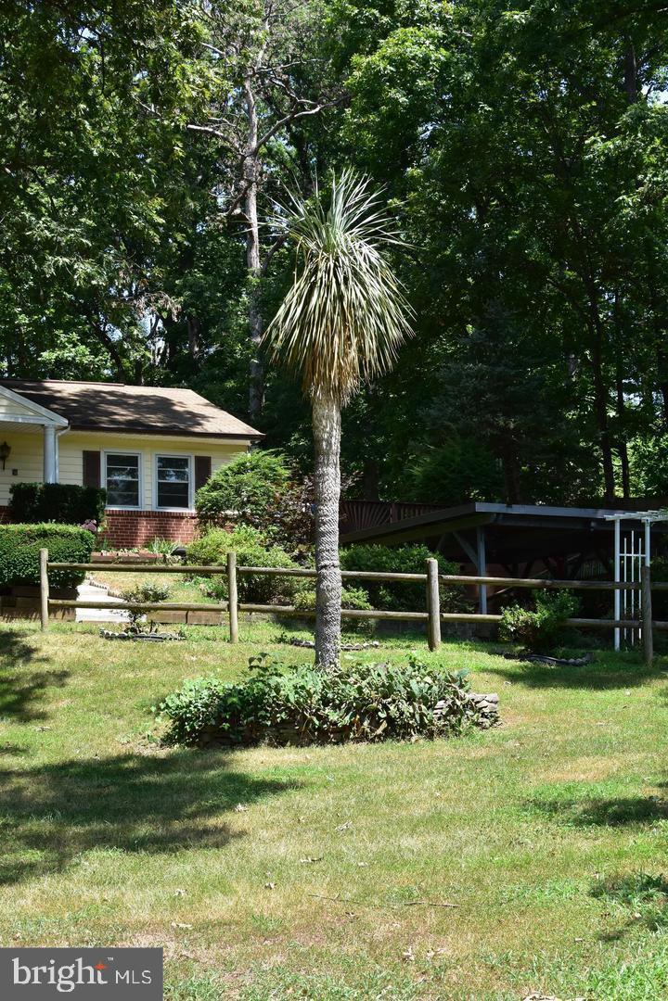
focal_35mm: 52
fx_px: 1461
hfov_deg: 25.8
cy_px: 500
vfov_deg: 37.9
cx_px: 334
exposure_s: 1/400
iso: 640
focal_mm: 35
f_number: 11
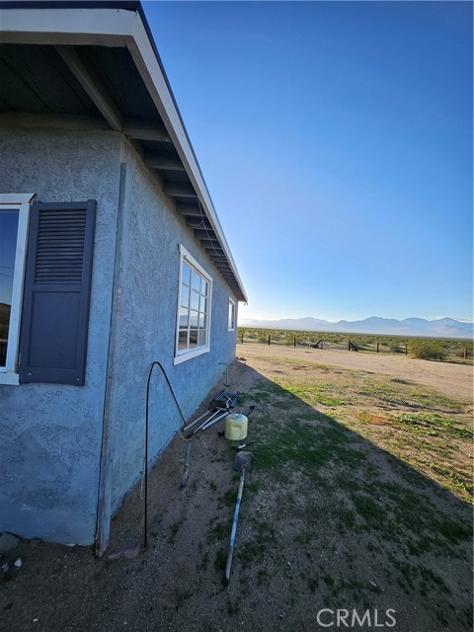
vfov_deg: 106.2
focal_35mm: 13
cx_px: 237
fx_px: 237
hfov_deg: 89.9
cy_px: 316
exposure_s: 1/763
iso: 32
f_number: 2.2
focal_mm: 1.74
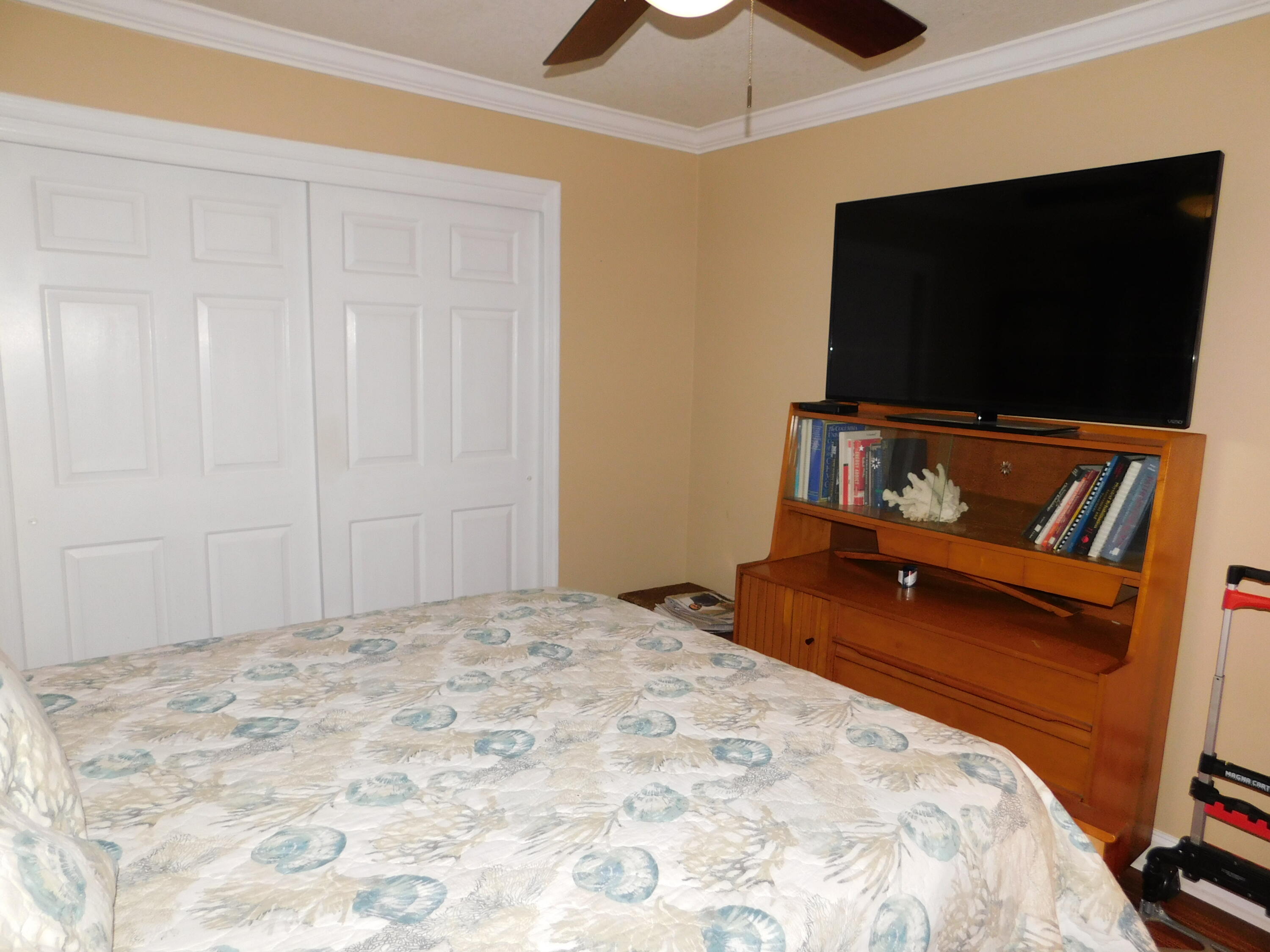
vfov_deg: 58.9
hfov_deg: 73.9
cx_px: 635
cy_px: 476
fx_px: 844
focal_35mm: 23
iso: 200
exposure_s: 1/30
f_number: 3
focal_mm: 4
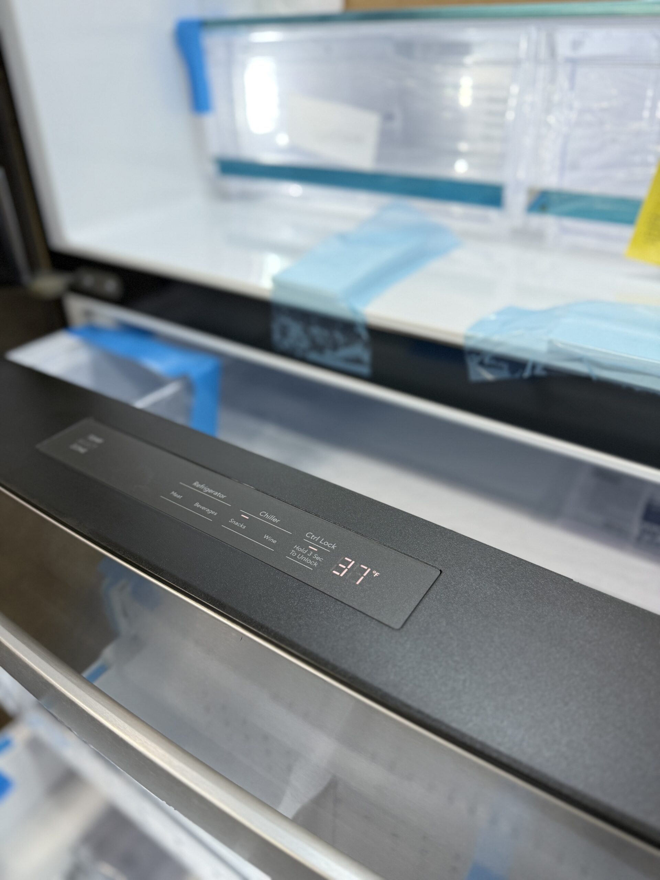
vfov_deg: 71.6
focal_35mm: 24
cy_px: 440
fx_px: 610
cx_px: 330
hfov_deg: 56.8
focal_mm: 6.76
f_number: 1.78
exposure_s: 1/60
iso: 250
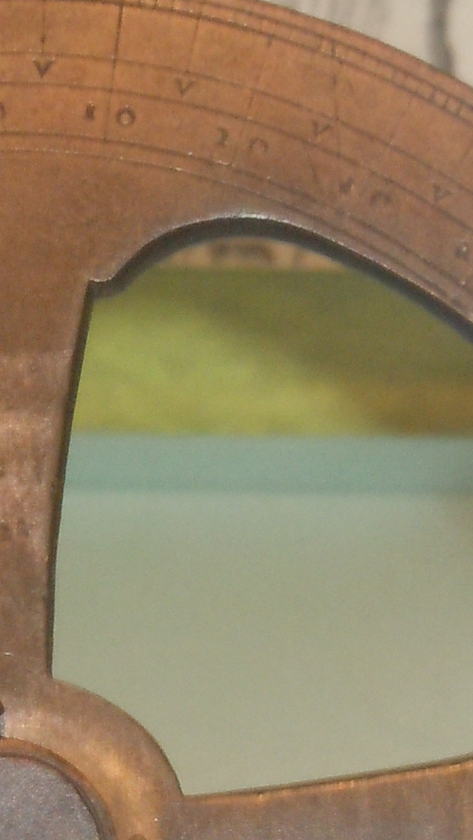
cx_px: -18
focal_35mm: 416
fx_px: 9274
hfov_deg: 2.9
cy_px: 792
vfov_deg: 5.2
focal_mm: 21.5
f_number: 5.4
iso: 400
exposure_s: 1/10
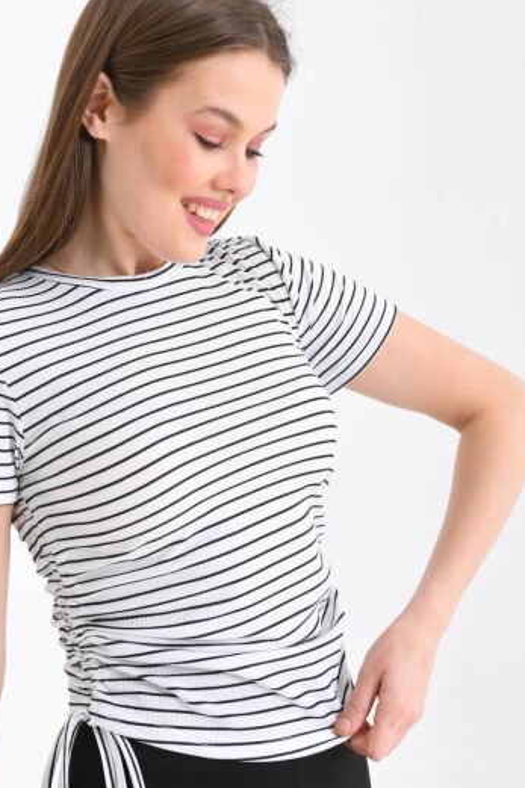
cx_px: 210
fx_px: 1576
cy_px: 431
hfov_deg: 18.9
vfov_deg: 28.1
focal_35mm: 72
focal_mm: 50
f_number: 6.3
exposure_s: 1/125
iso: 160
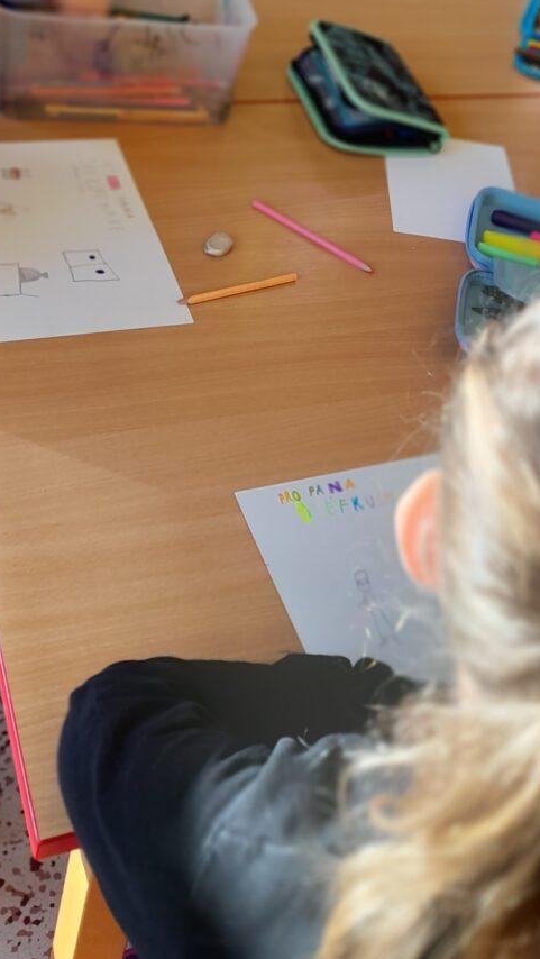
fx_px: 1297
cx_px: 391
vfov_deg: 37.9
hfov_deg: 23.3
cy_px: 100
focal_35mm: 51
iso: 20
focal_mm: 4.6
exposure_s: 1/50
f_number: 2
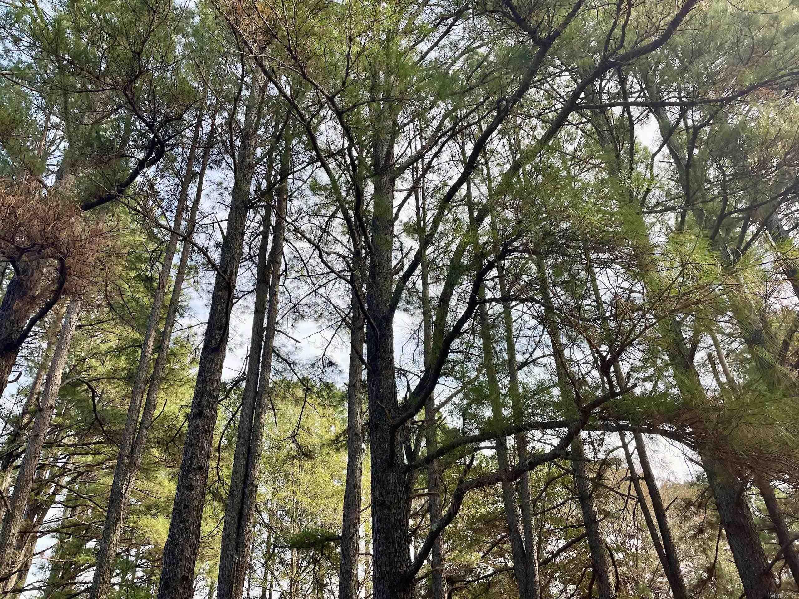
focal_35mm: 26
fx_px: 600
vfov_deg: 53.1
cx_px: 400
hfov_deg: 67.3
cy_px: 300
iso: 32
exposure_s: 1/584
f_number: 1.6
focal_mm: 4.2
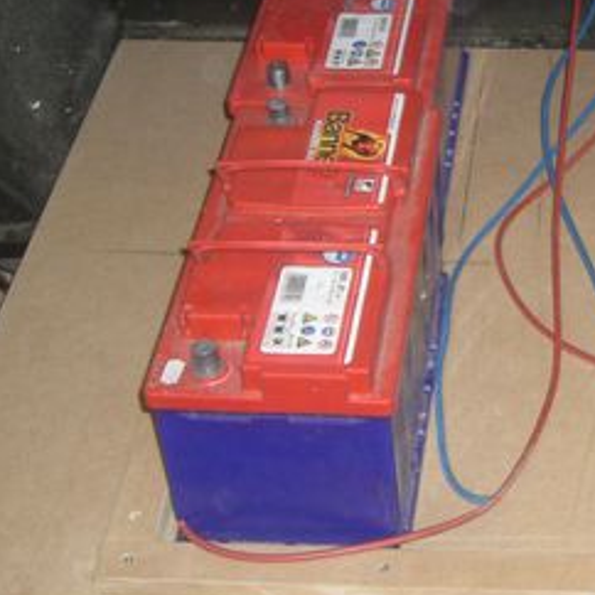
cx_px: 659
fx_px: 1731
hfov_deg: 18.7
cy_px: 197
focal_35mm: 89
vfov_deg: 19.4
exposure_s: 1/60
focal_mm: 6.2
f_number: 2.7
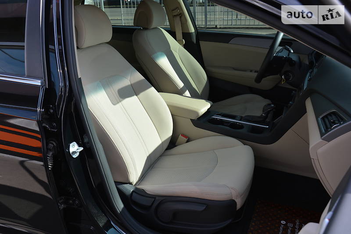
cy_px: 117
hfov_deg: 57.2
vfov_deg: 40.0
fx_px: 322
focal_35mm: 33
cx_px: 176
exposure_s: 1/160
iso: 200
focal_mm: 22
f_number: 6.3
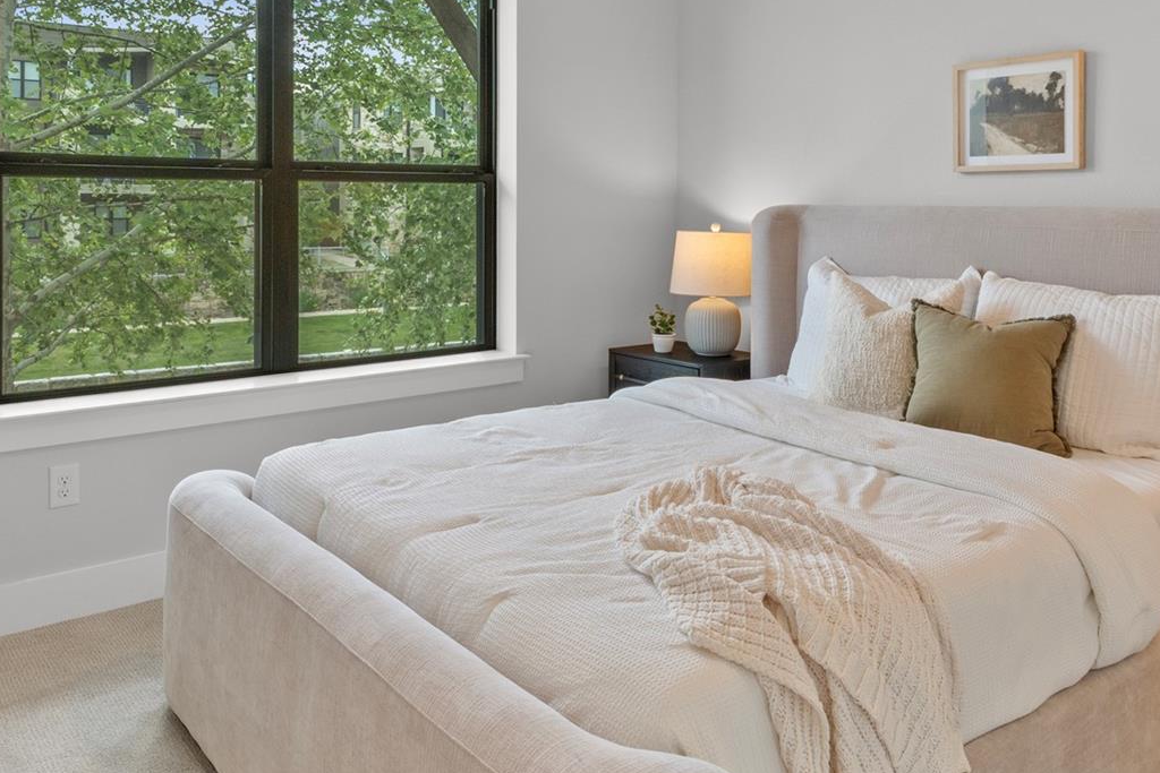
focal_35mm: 30
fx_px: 967
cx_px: 607
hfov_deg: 61.9
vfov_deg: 42.6
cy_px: 218
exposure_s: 1.6
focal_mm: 10
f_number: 11
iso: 250
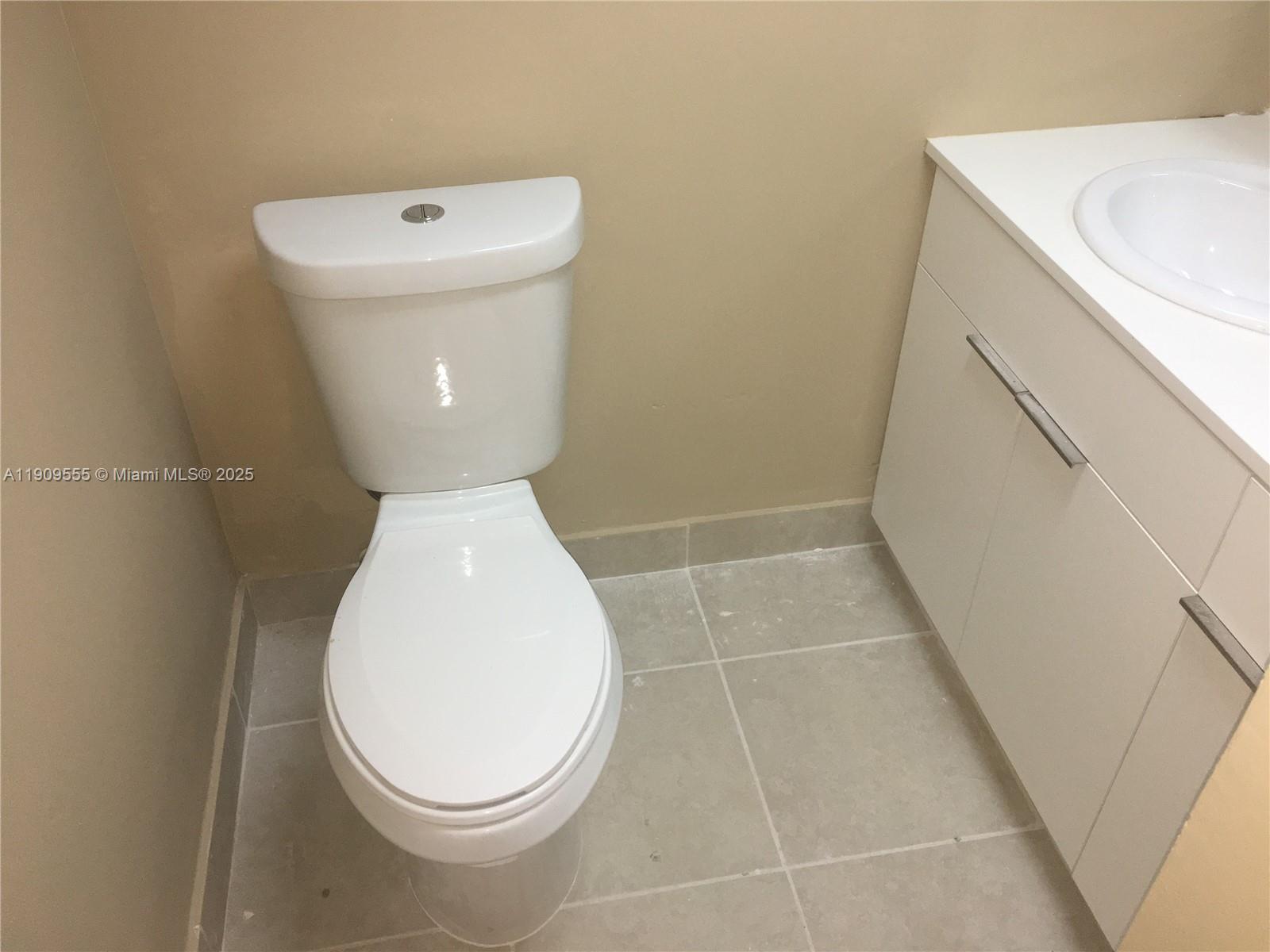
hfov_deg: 61.7
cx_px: 635
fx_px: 1064
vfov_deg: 48.2
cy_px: 476
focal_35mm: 29
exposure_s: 1/30
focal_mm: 4.15
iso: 80
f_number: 2.2
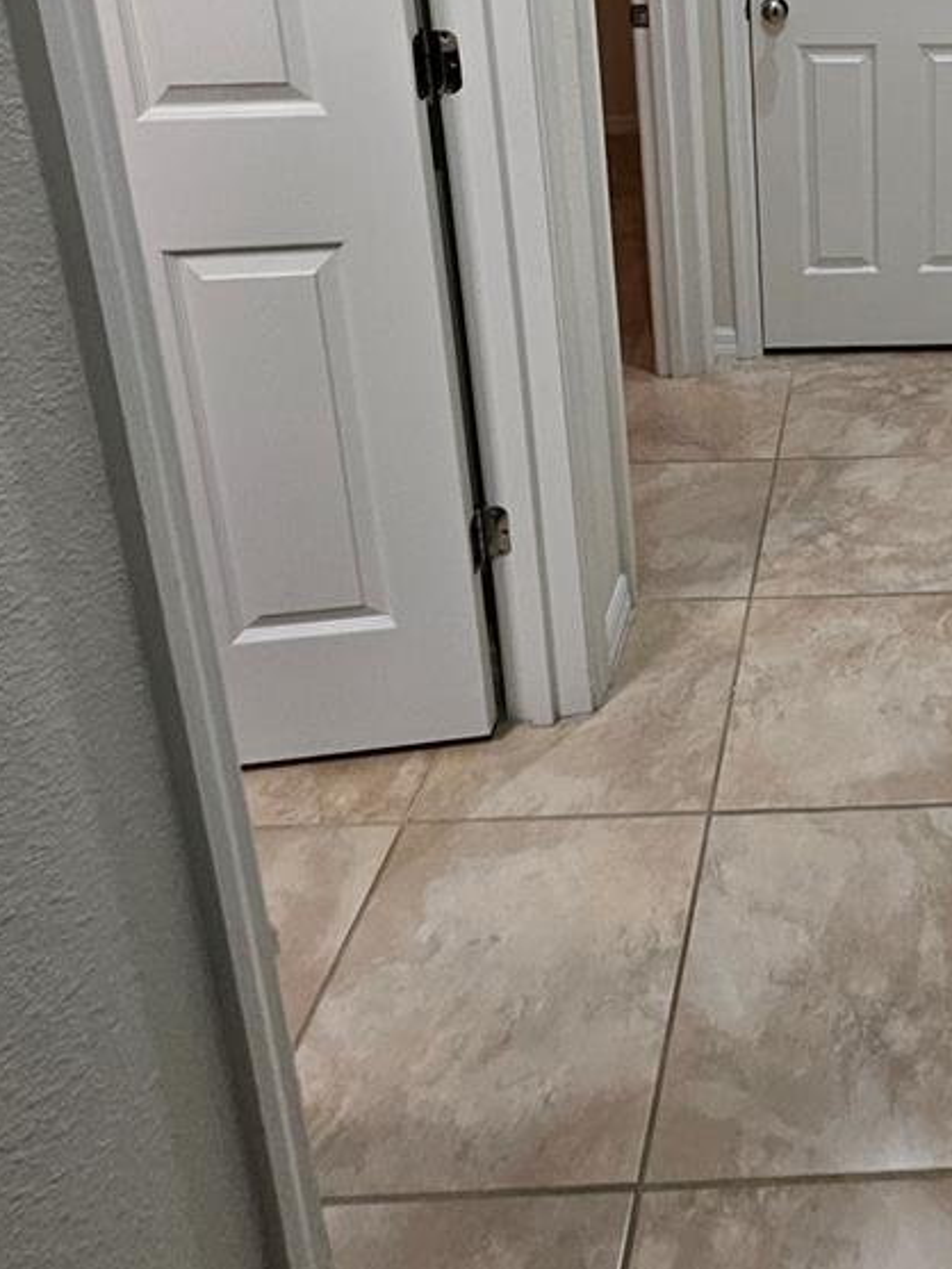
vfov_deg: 53.1
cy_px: 64
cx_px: 941
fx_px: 1026
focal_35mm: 28
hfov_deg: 43.1
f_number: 2.2
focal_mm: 1.74
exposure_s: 1/60
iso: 160
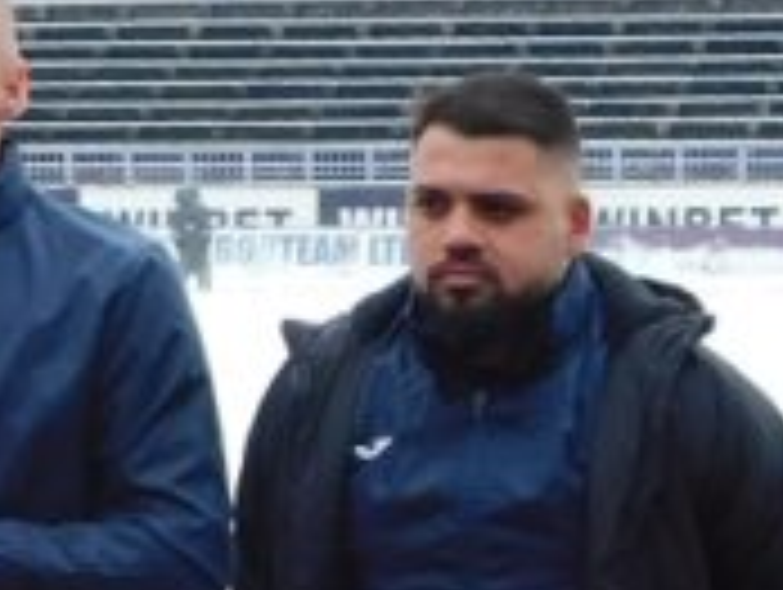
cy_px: 622
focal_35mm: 260
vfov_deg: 5.7
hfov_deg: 7.6
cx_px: 32
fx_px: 5889
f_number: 4
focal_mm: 10.4
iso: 125
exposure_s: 1/125
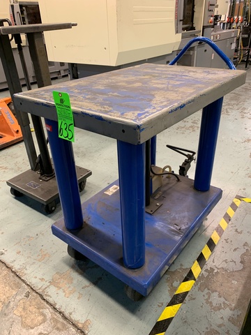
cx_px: 126
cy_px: 168
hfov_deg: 53.1
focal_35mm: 26
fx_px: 251
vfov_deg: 67.3
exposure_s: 1/60
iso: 125
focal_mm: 4.25
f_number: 1.8
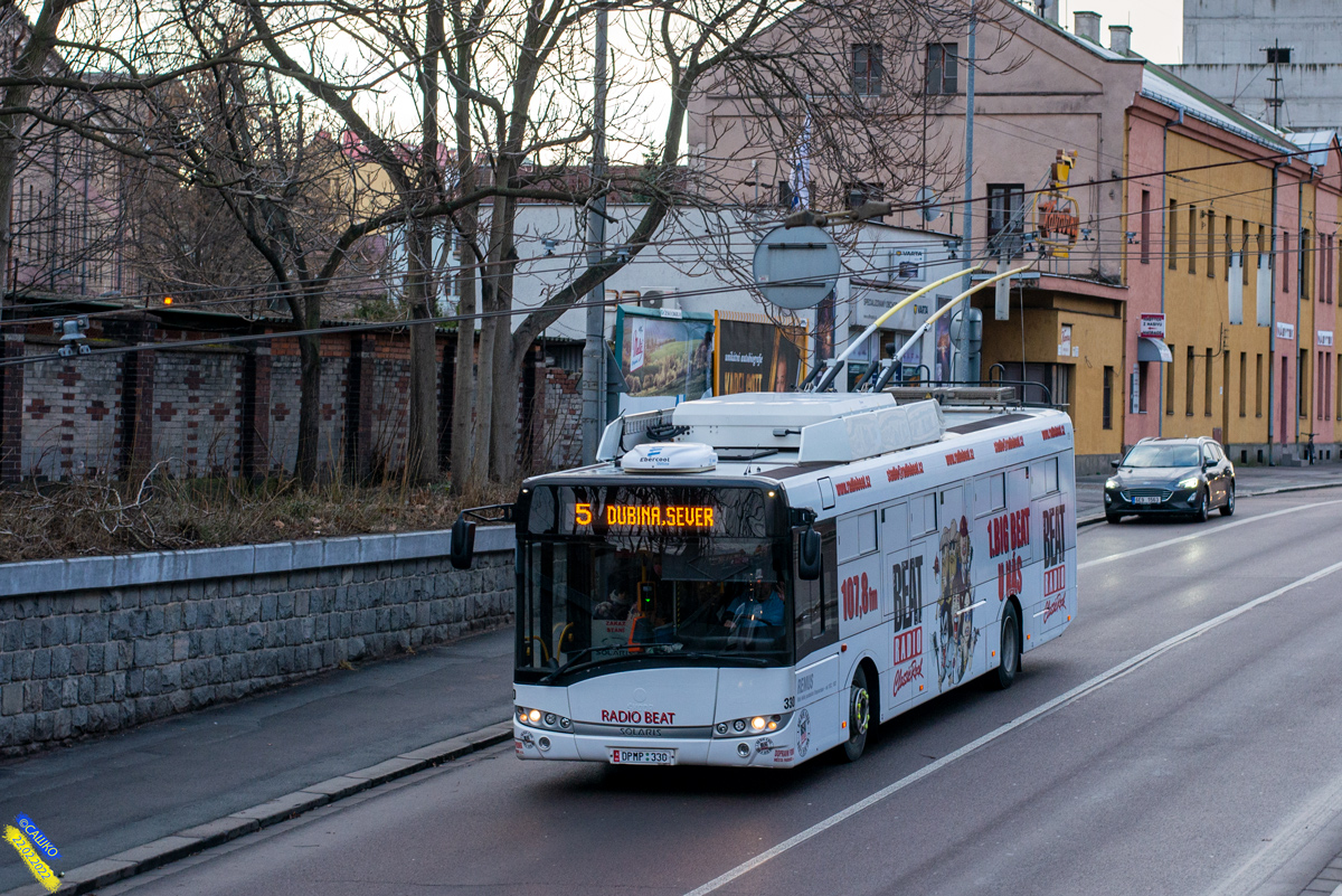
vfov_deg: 27.0
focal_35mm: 50
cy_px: 448
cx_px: 671
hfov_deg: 39.6
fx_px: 1864
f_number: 4.5
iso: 400
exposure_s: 1/320
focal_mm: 50
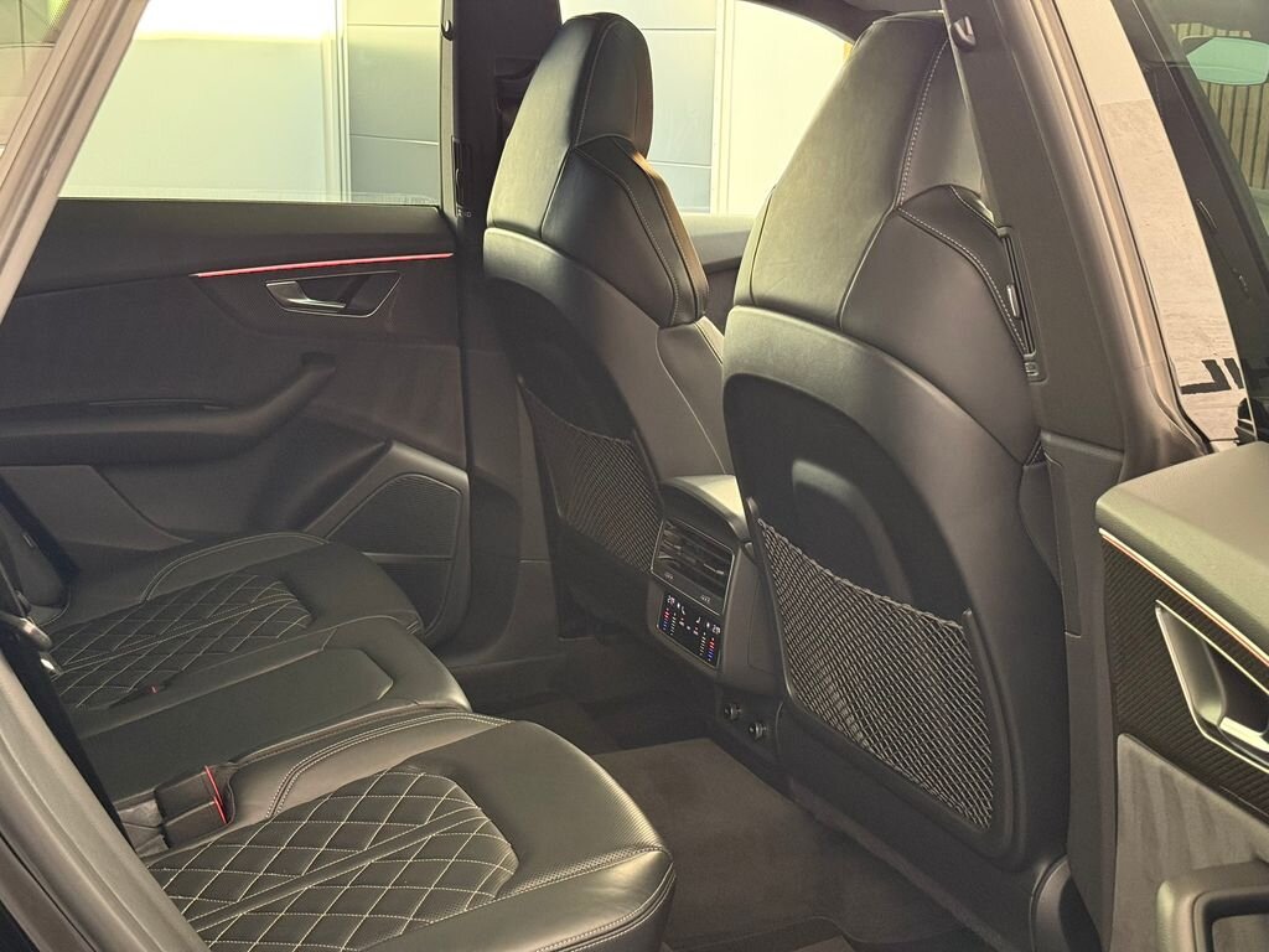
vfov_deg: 30.3
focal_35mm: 48
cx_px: 634
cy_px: 476
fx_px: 1760
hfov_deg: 39.7
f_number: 1.78
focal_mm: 6.76
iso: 320
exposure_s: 1/40
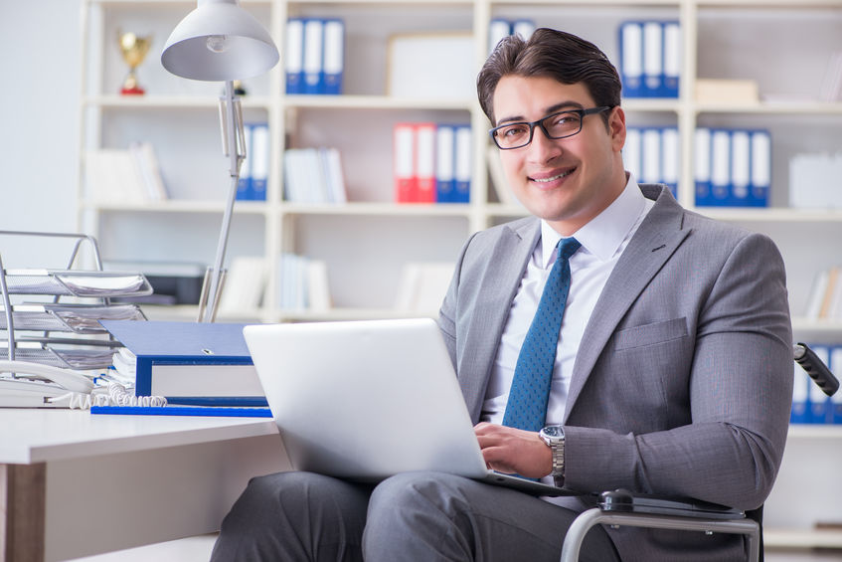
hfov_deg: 19.5
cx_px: 421
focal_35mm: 105
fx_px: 2456
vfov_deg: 13.0
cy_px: 281
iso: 250
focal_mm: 105
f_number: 5
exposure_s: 1/100
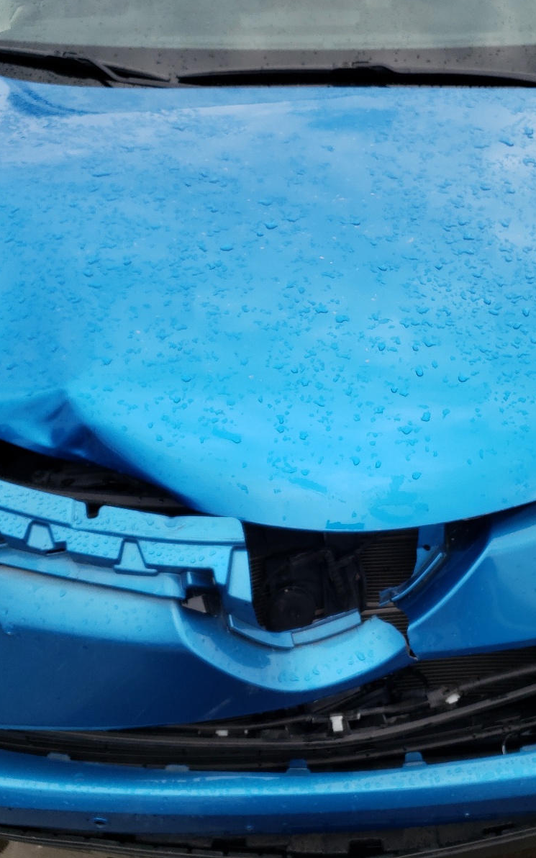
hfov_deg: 34.3
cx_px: 336
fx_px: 865
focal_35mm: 37
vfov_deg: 52.7
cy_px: 428
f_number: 1.5
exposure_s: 1/625
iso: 50
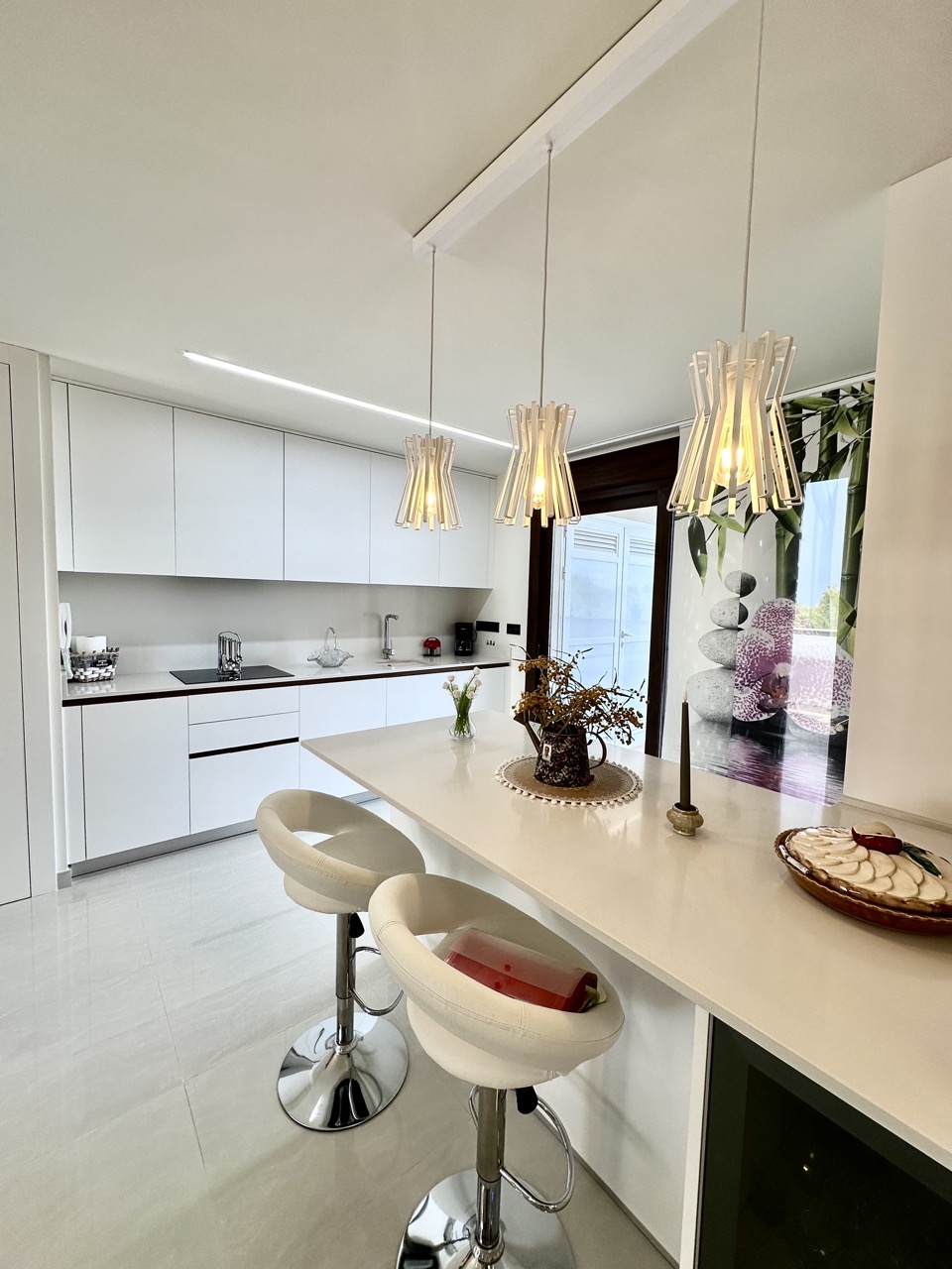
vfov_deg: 102.1
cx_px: 476
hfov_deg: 85.7
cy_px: 634
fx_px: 513
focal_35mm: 14
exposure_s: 1/105
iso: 40
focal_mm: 2.22
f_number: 2.2
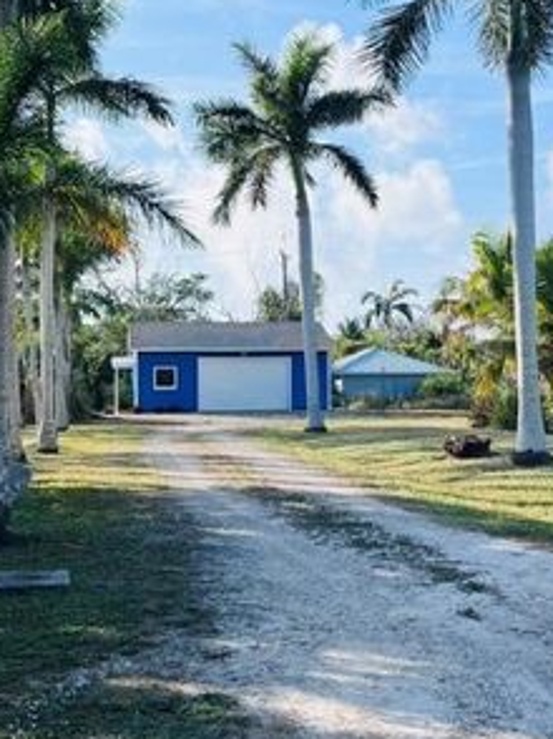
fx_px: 1259
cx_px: 289
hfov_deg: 24.8
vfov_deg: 32.7
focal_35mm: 59
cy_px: 305
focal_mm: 5.1
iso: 50
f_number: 1.6
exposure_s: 1/2899
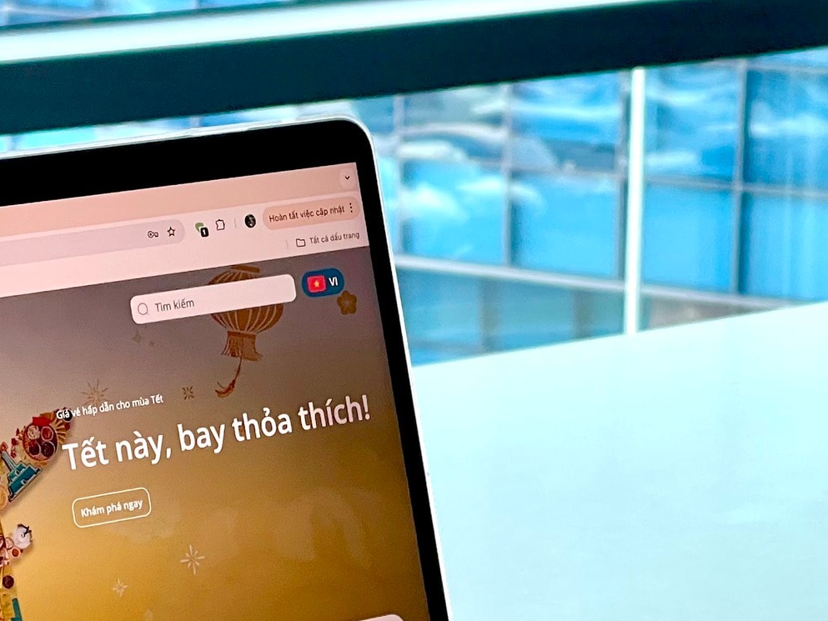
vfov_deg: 8.9
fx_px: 3947
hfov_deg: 11.9
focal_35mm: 165
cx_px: 151
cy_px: 756
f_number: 2.2
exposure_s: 1/100
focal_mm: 7.5
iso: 100
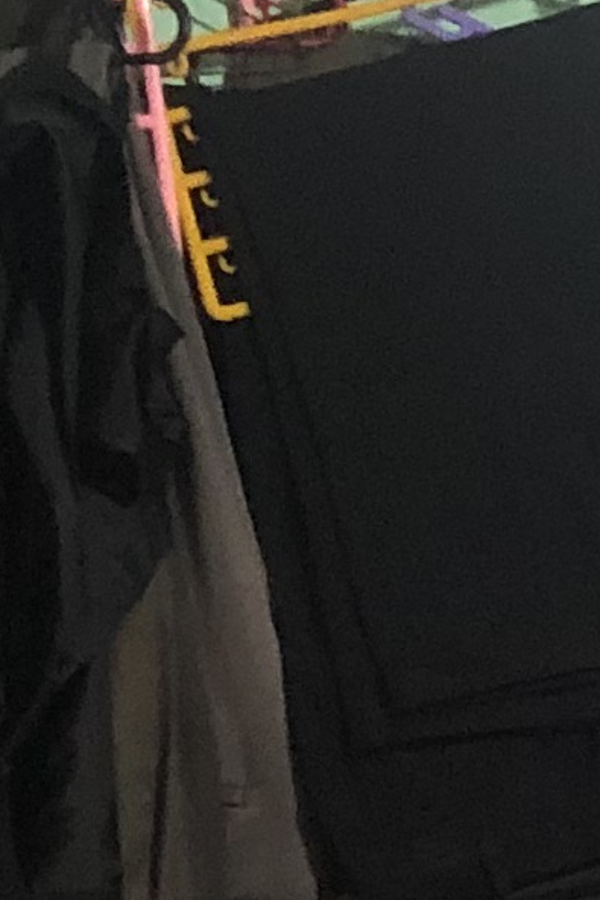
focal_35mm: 198
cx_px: 1428
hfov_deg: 6.6
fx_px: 4953
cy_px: 1146
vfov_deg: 10.2
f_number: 1.8
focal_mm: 4
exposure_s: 1/7
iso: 100
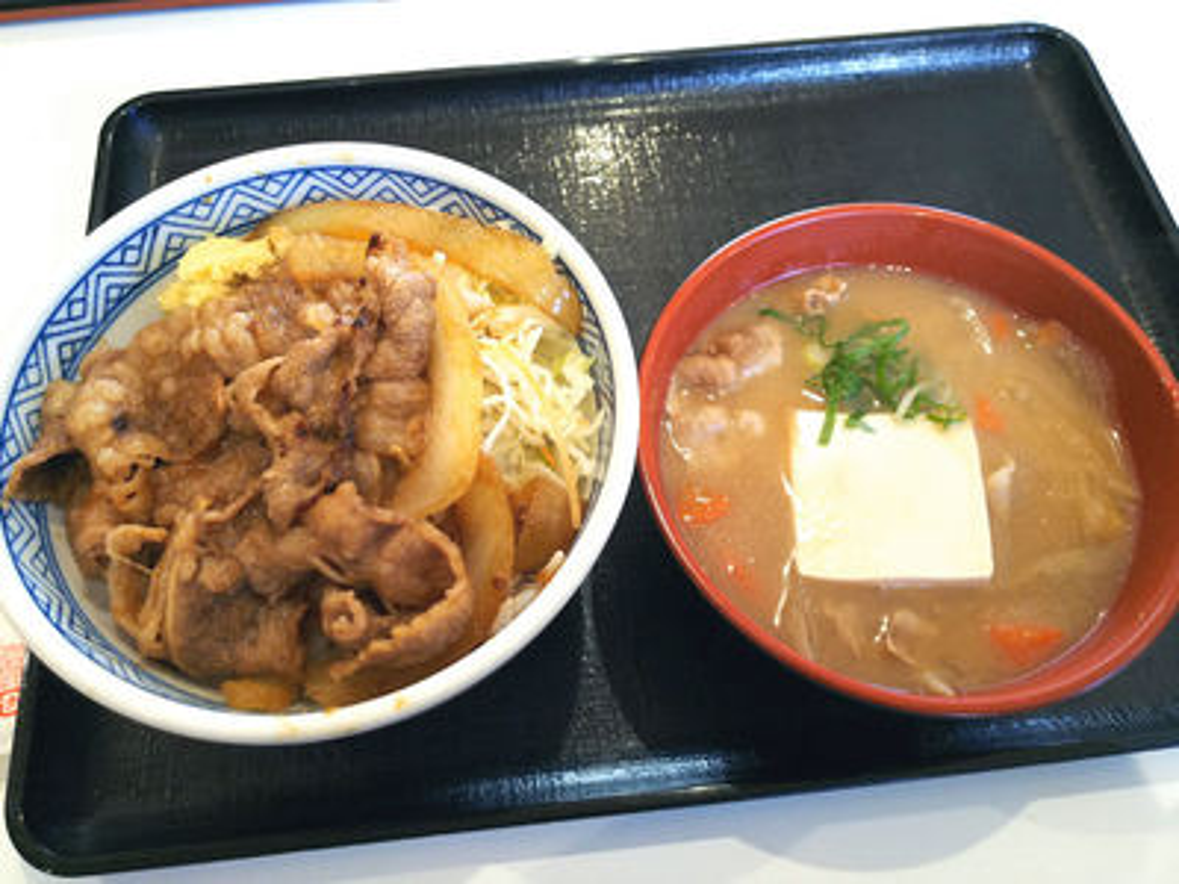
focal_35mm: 27
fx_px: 920
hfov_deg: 65.3
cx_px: 590
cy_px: 442
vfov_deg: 51.4
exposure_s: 1/120
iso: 100
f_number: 1.9
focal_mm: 4.2
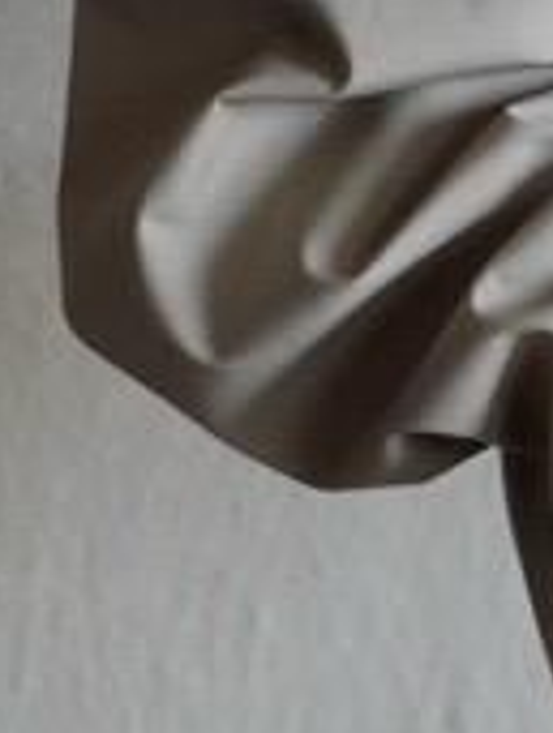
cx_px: 1140
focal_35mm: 418
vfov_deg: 4.7
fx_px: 8870
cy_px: 135
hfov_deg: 3.5
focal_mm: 42
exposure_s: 1/100
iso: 1000
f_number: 3.9
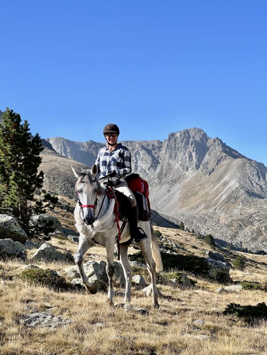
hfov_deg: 19.1
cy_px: 178
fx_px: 792
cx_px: 134
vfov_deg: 25.3
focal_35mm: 77
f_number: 2.8
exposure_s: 1/589
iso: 32
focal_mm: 9
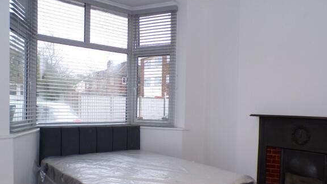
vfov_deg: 37.5
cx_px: 165
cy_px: 116
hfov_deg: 62.6
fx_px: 269
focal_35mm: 31
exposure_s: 1/70
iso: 100
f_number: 3.1
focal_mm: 5
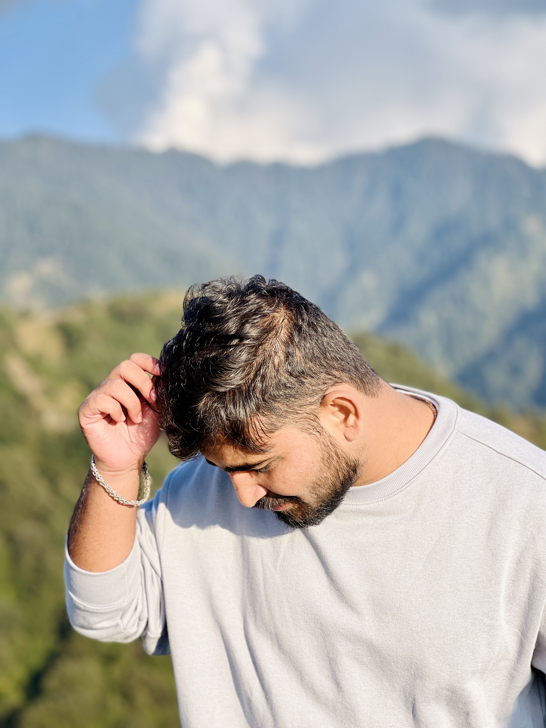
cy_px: 364
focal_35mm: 77
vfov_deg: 25.3
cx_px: 273
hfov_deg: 19.1
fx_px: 1619
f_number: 2.8
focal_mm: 9
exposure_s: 1/311
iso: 25
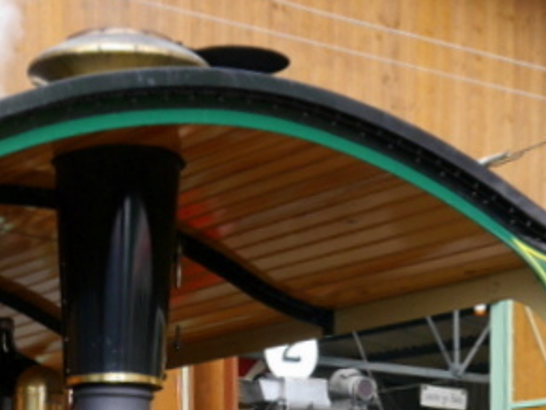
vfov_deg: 12.9
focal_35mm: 105
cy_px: 707
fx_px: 1657
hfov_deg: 18.6
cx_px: 116
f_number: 4.5
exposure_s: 1/160
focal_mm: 14
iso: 160
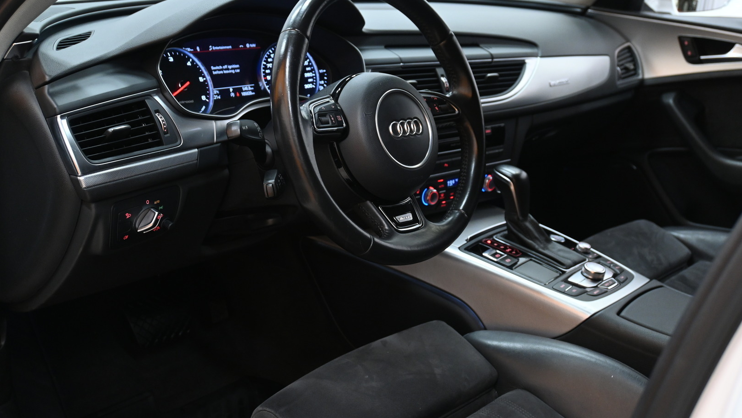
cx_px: 371
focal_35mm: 41
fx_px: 807
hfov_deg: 49.4
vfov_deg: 29.0
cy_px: 183
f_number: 4.5
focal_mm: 26
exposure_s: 1/40
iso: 1250
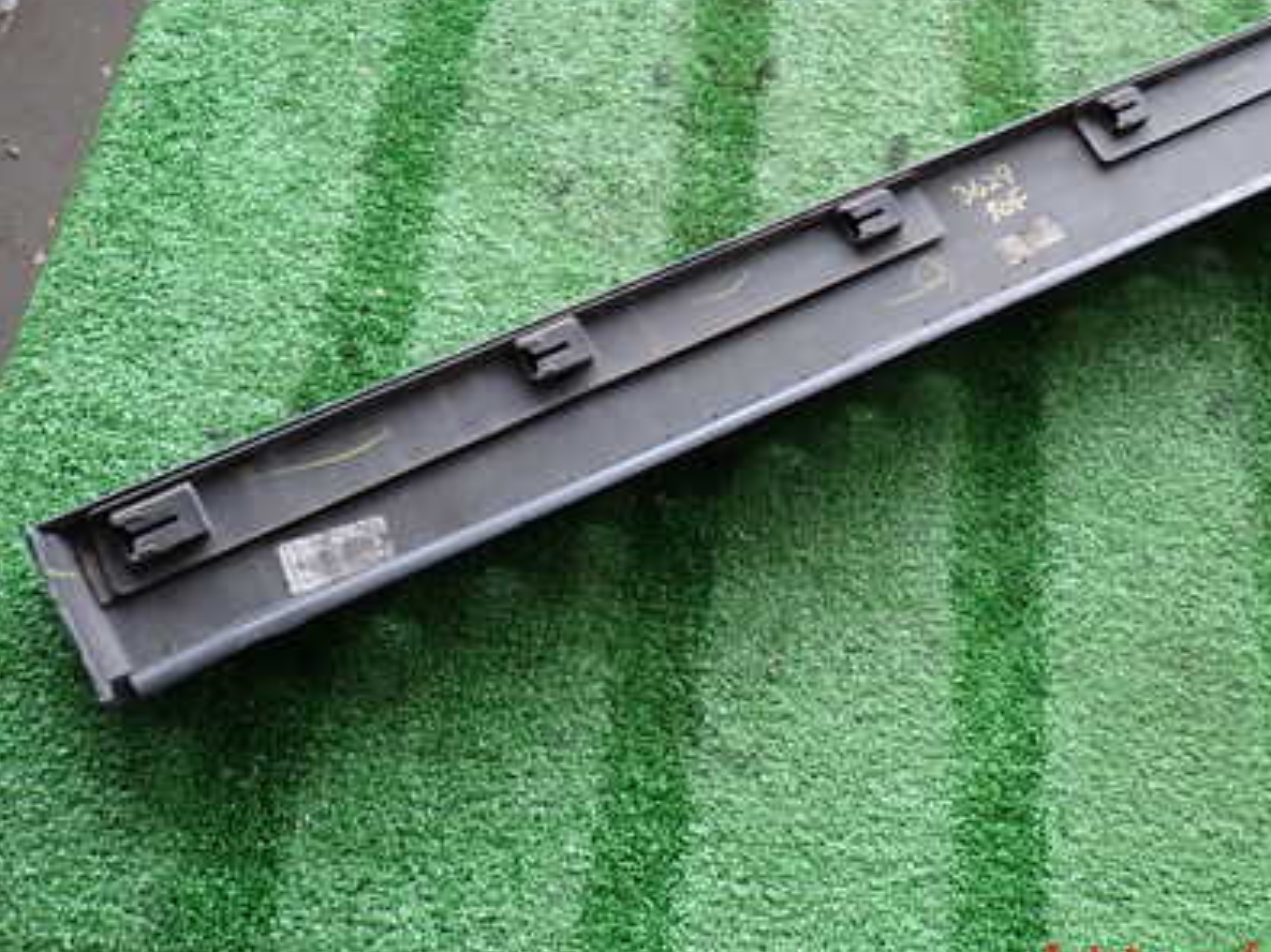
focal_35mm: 38
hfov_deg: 48.4
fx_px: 1395
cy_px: 293
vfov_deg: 37.2
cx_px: 808
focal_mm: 4.5
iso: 100
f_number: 2
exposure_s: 1/60
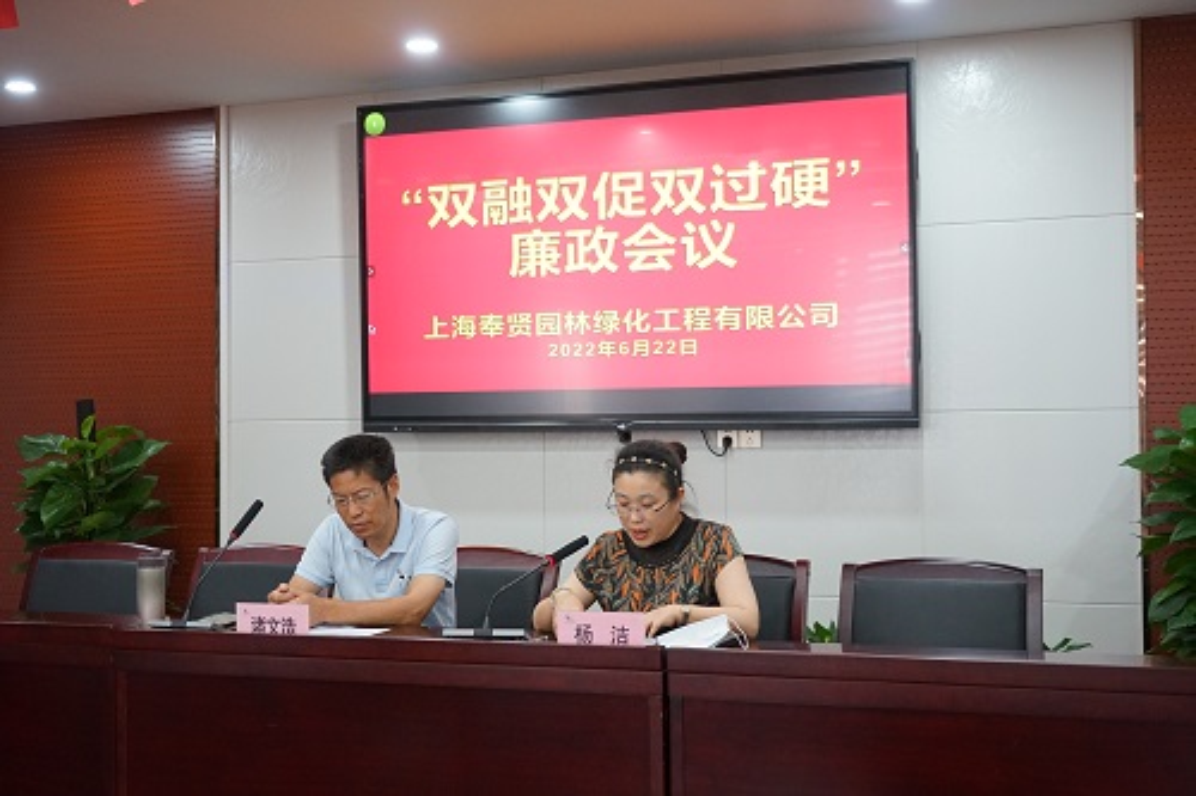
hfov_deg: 42.8
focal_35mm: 46
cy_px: 398
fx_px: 1528
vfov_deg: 29.2
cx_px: 598
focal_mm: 46
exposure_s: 1/160
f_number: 4.5
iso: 3200
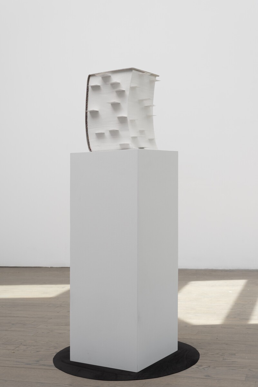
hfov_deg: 27.0
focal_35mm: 50
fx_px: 537
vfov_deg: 39.6
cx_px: 129
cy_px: 194
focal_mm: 50
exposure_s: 1/160
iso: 200
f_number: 8
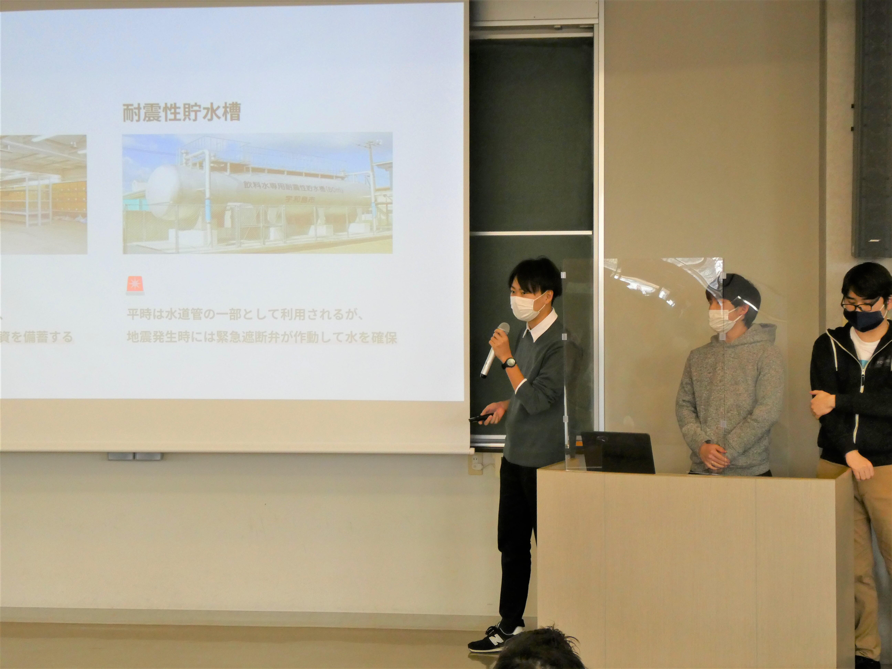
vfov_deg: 21.0
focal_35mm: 70
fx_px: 1804
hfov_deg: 27.8
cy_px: 334
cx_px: 446
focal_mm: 12.5
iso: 320
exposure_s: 1/80
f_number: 4.5
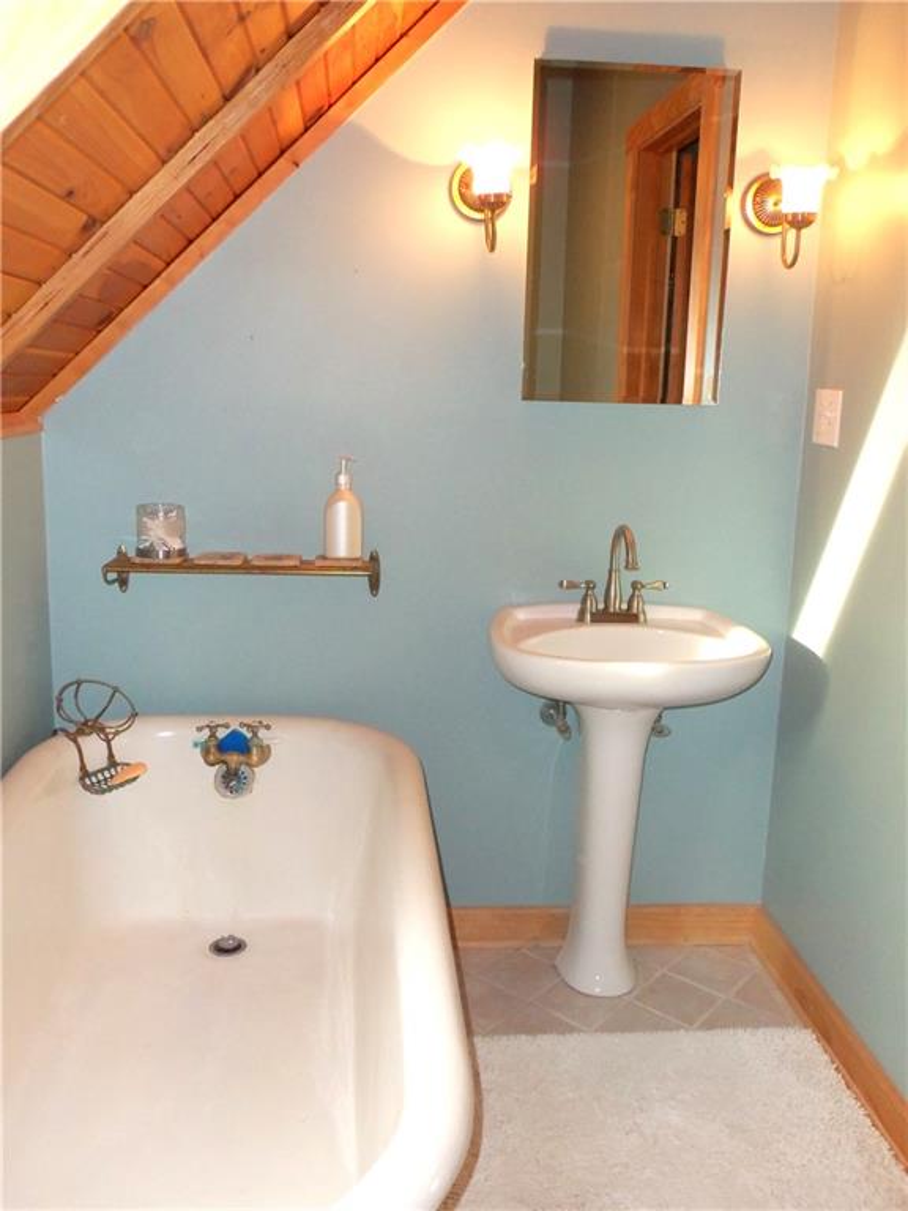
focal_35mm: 28
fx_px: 979
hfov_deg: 49.7
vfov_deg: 63.4
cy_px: 606
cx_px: 454
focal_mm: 5.1
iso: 200
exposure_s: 1/60
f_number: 3.3
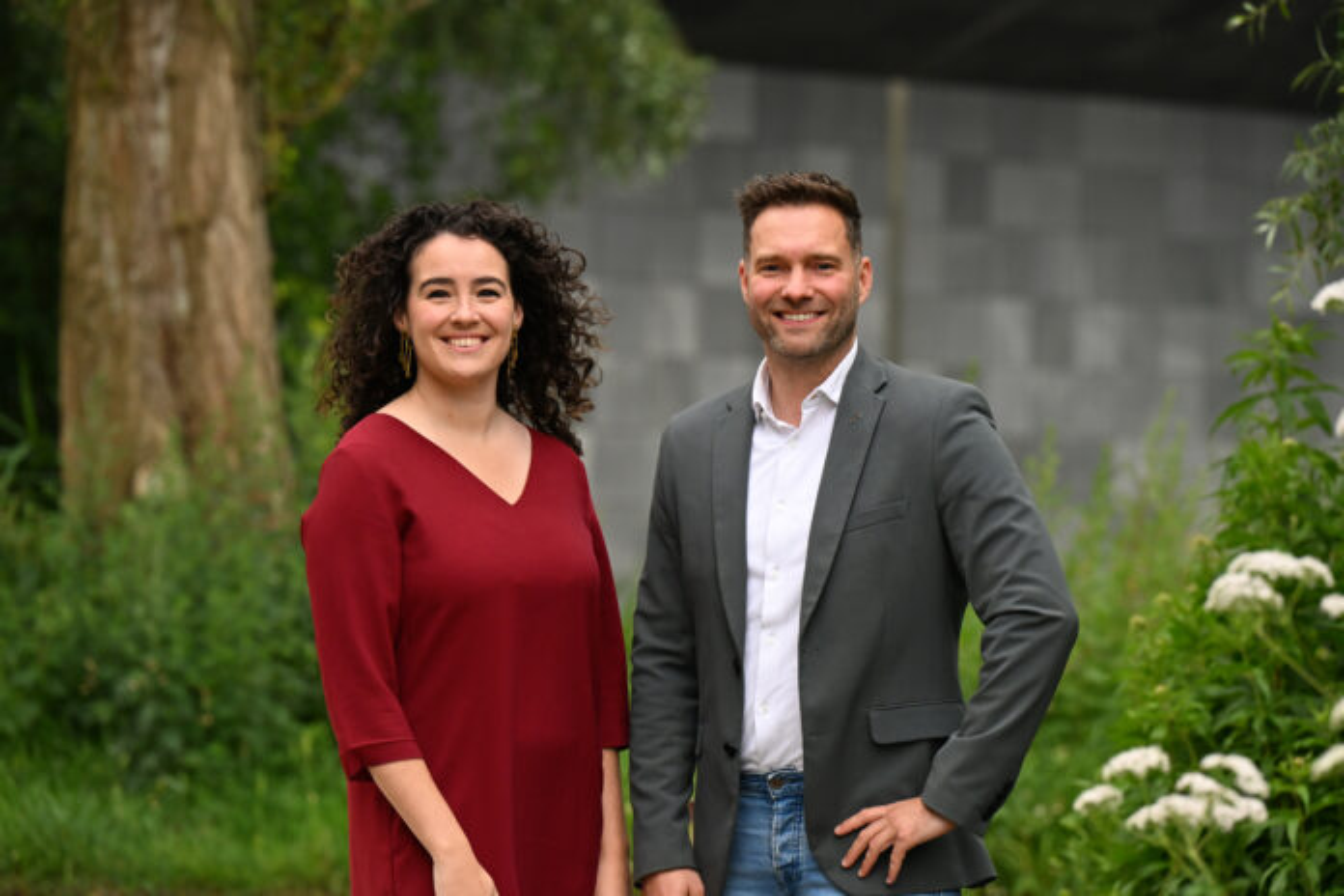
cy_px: 448
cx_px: 672
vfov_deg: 9.5
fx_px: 5413
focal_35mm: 145
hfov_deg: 14.2
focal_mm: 145
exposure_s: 1/1600
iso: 2000
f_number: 4.5
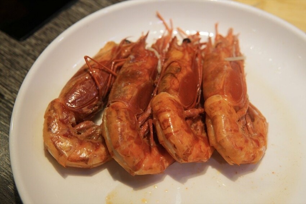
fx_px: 383
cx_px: 153
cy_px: 102
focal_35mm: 45
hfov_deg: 43.6
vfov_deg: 29.9
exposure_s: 1/60
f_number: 4
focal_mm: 30
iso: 320
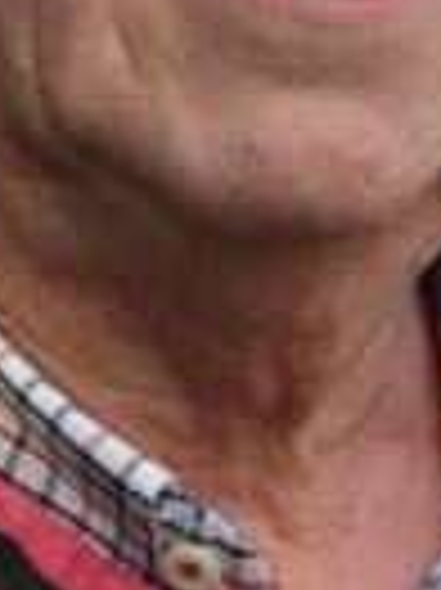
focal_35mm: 1049
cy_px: 671
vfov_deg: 1.9
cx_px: 97
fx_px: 17848
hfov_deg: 1.4
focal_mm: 140
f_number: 4.5
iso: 500
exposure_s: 1/1250
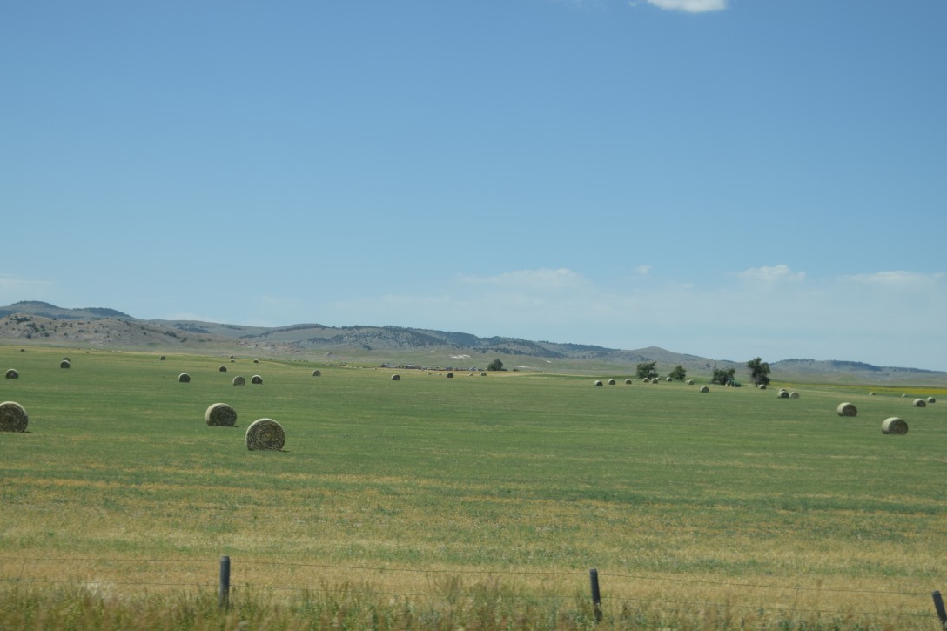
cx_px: 433
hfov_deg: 30.1
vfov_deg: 20.3
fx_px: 1762
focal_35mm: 67
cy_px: 369
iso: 200
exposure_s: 1/1600
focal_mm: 36
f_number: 4.8
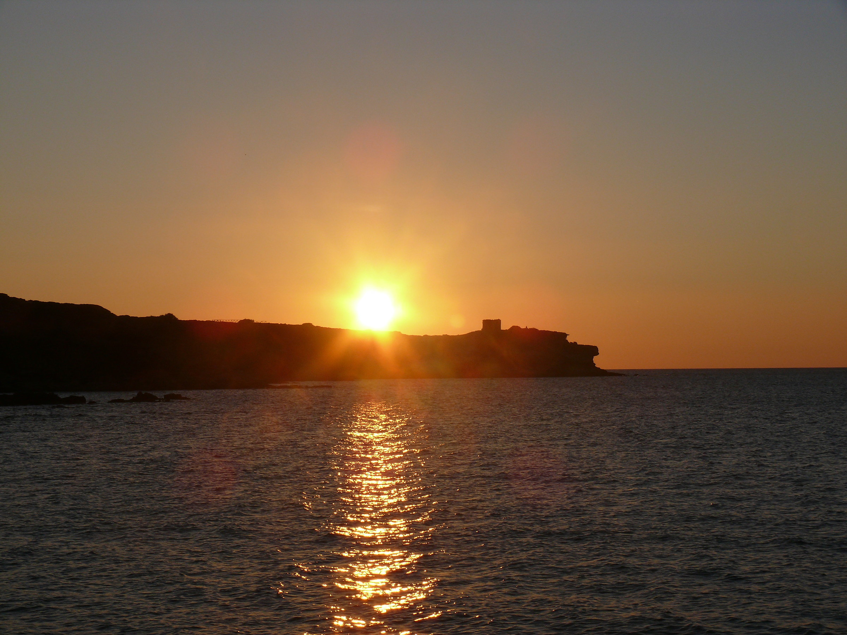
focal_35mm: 78
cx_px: 424
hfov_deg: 25.0
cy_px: 318
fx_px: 1909
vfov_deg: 18.9
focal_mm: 16.6
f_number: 8
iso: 100
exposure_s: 1/500
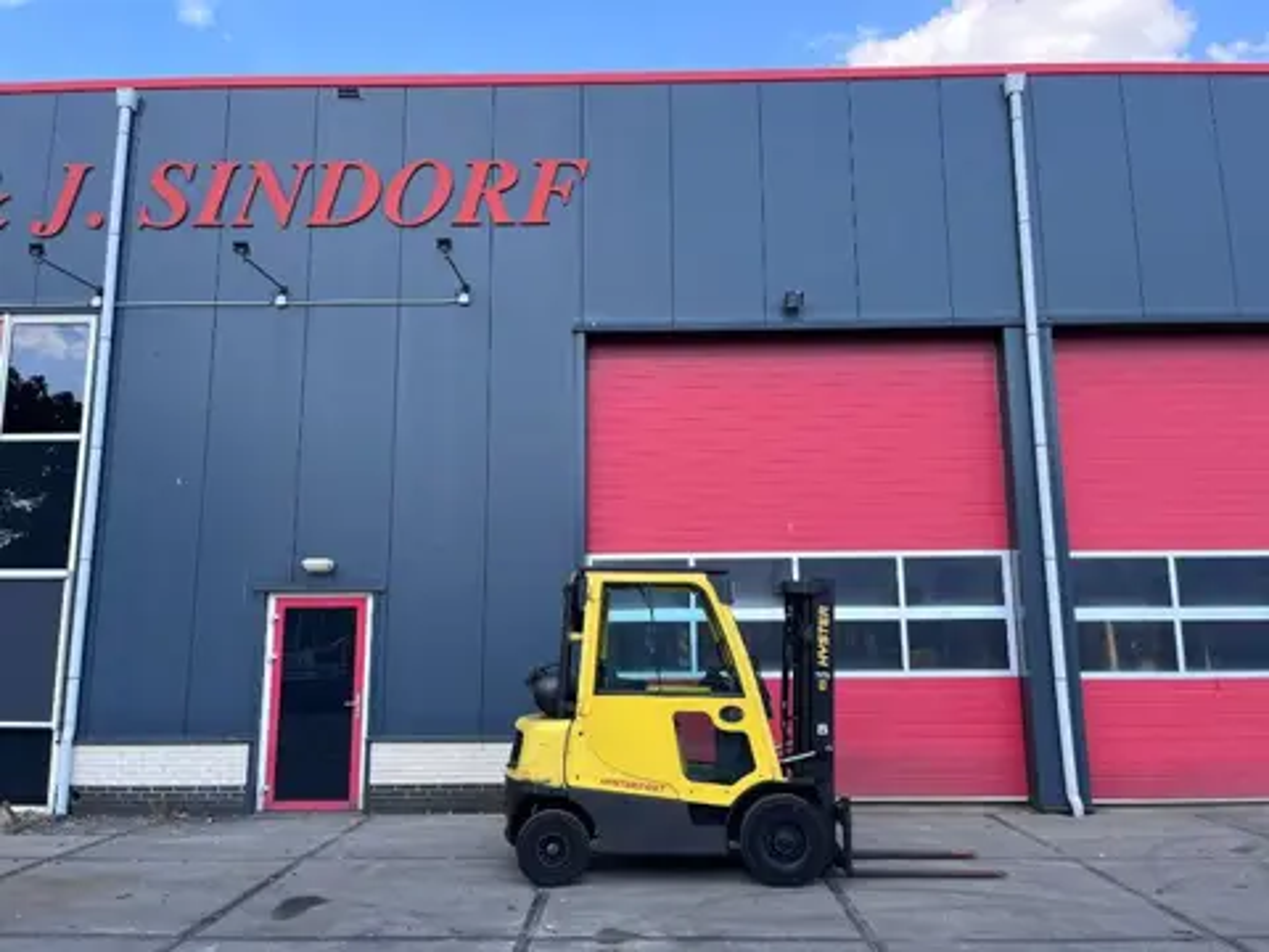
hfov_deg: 67.3
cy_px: 476
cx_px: 634
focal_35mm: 26
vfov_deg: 53.1
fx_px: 953
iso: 50
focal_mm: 5.1
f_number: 1.6
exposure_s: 1/787
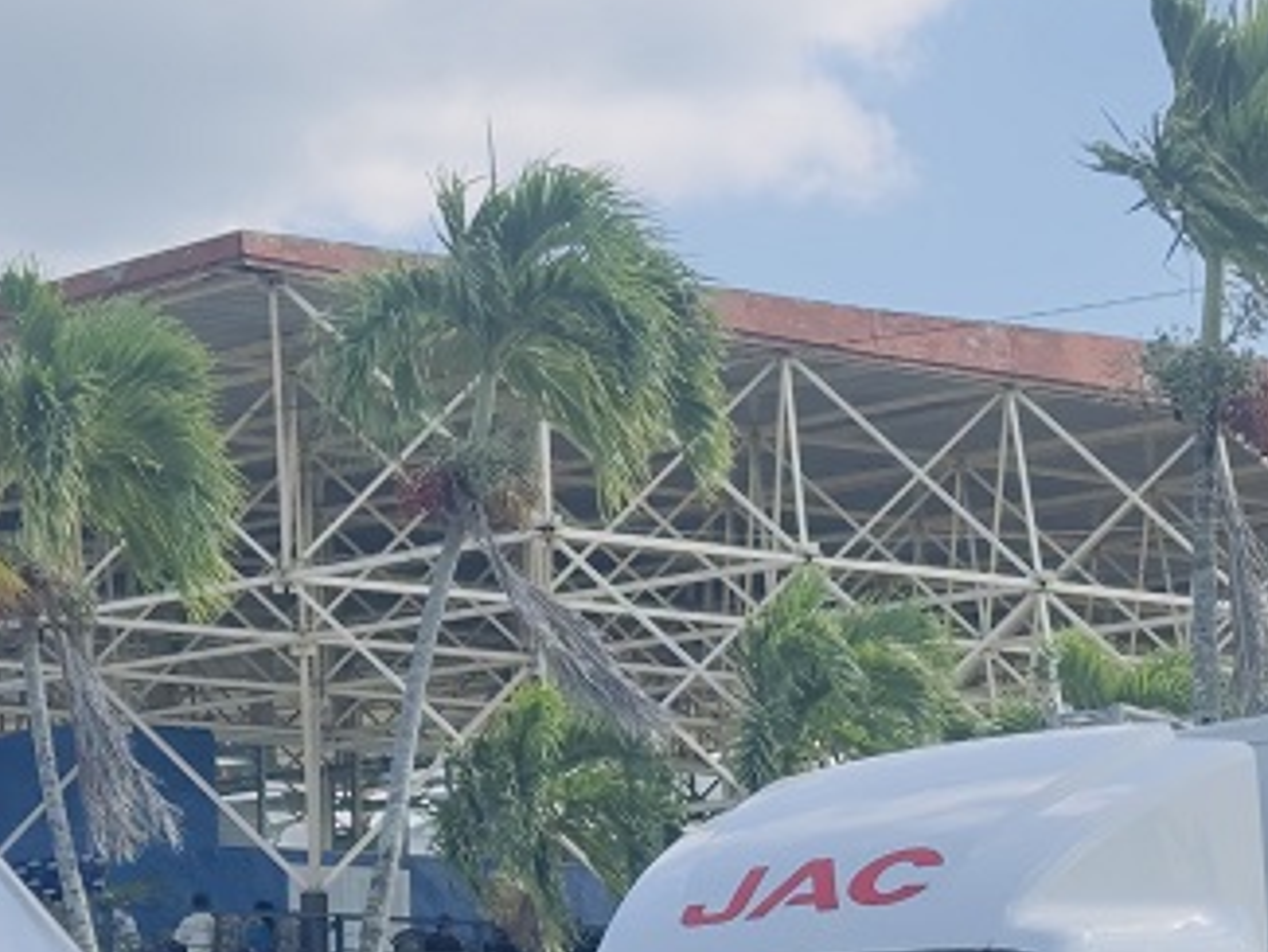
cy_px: 1098
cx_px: 27
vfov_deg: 11.0
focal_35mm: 133
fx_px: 4874
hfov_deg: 14.6
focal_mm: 6.86
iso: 64
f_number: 1.78
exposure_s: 1/1565
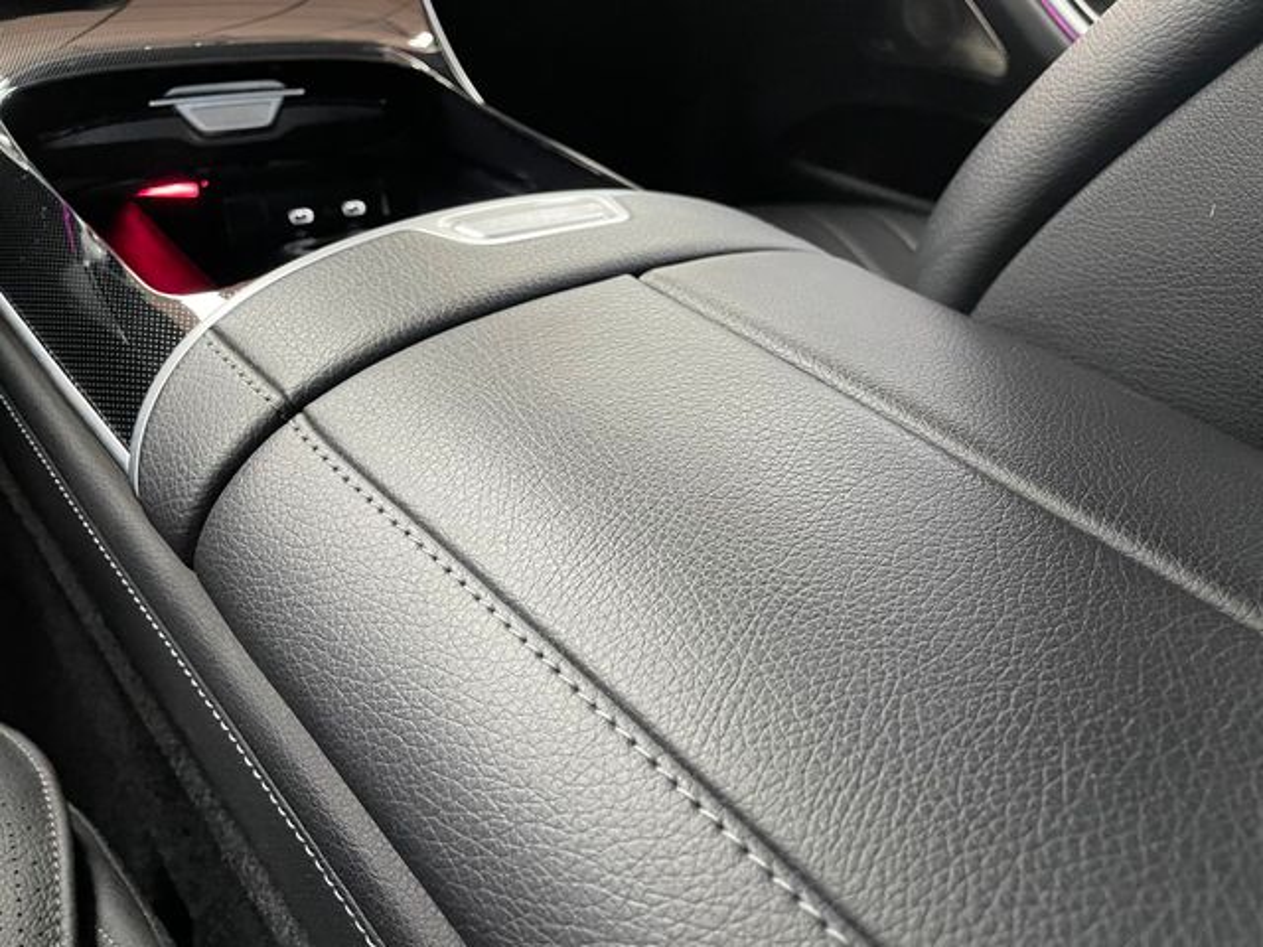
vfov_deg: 53.1
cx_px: 632
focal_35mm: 26
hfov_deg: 67.3
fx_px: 949
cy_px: 474
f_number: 1.6
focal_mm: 4.2
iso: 500
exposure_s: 1/40
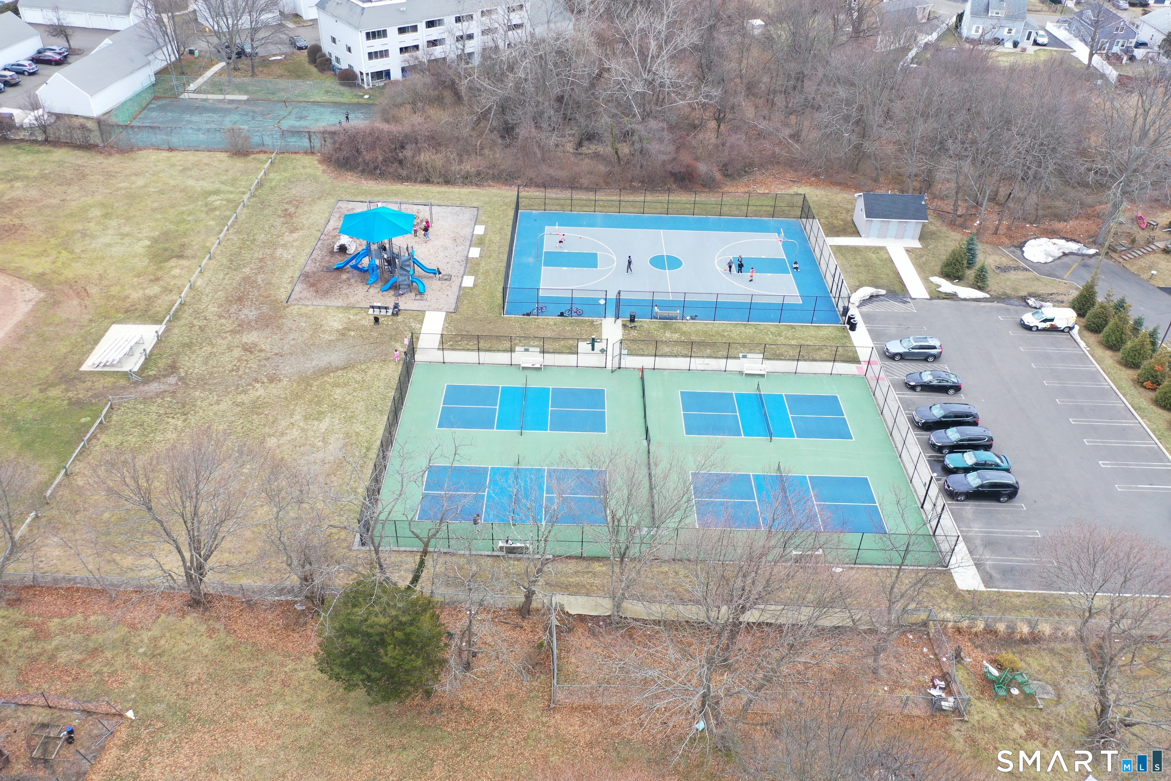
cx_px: 586
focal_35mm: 28
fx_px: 911
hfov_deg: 65.5
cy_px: 390
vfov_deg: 46.4
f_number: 3.2
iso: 100
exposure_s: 1/50
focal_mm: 10.26
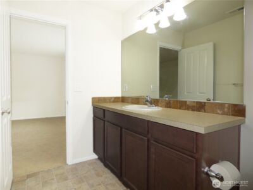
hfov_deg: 81.7
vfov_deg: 66.0
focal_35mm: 20
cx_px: 126
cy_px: 95
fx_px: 146
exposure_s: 1/30
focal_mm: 3.58
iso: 100
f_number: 2.8
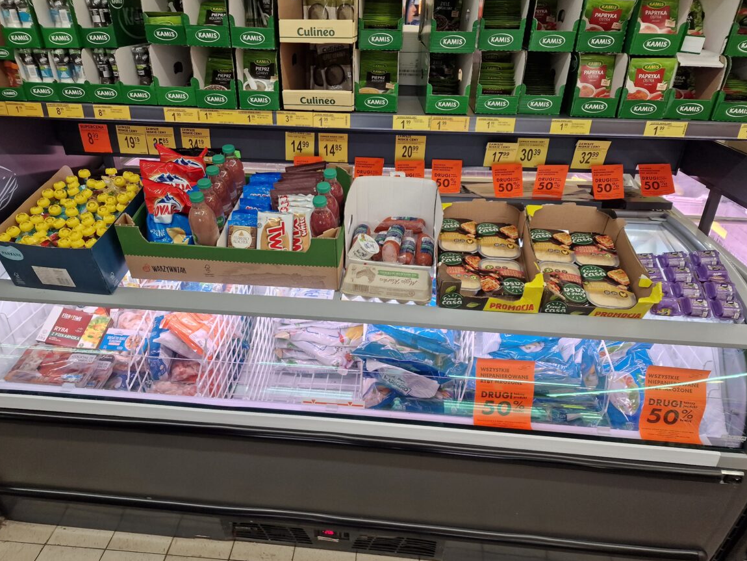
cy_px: 283
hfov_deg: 71.6
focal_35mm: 24
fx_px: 518
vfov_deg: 56.8
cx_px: 363
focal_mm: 6.4
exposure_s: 1/100
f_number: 1.8
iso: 160
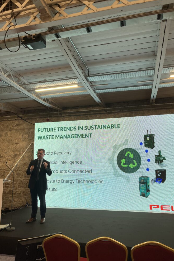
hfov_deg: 46.4
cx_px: 83
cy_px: 134
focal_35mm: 28
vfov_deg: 65.5
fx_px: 203
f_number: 1.6
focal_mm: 5.1
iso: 40
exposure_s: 1/120
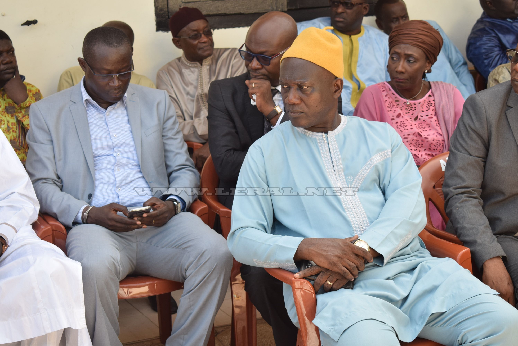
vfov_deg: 16.6
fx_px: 1188
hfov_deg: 24.6
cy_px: 173
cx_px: 259
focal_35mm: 82
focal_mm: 55
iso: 320
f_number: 5.6
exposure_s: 1/250
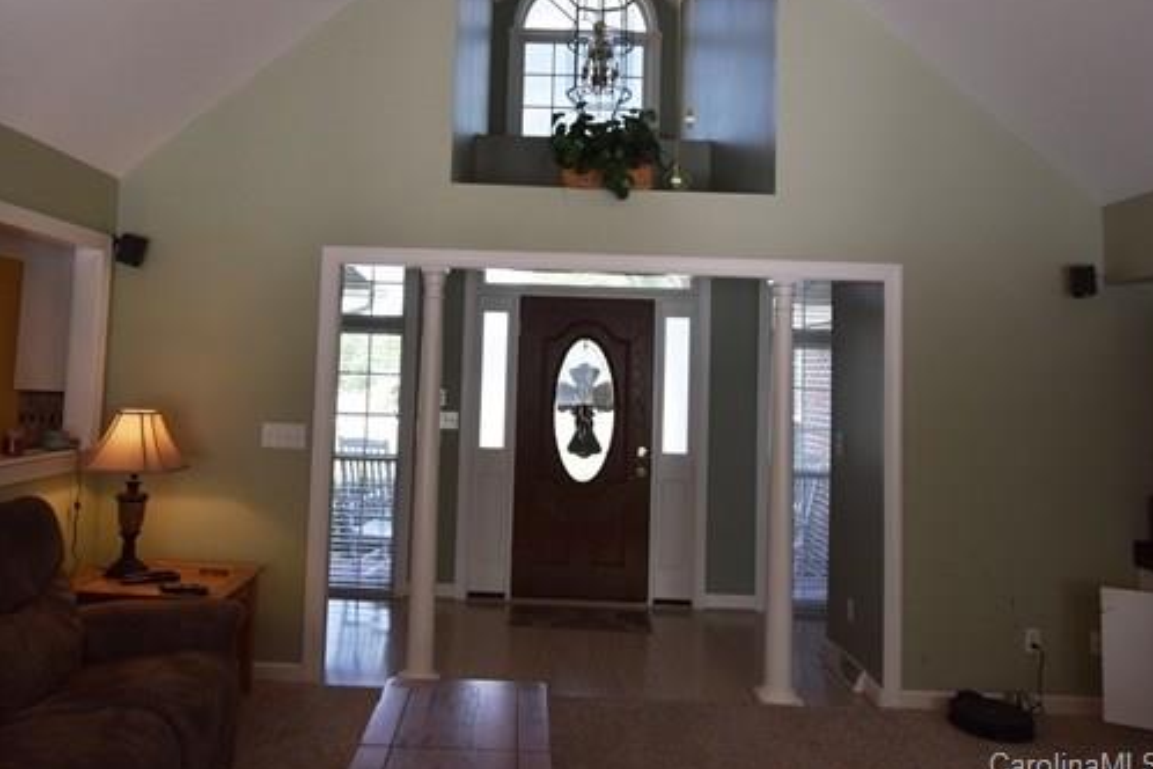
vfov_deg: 47.5
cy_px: 293
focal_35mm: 27
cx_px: 514
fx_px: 865
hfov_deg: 67.2
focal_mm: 14
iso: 400
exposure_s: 1/125
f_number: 5.6
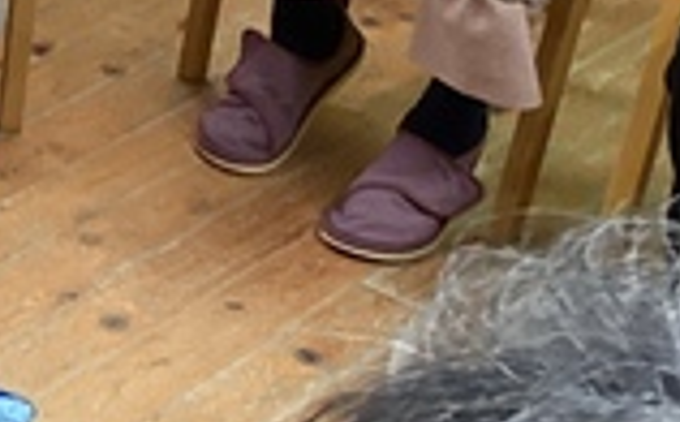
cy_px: 138
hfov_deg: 14.1
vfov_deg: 9.4
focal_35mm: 139
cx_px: -349
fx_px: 2570
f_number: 2.4
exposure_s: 1/50
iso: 250
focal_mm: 3.3
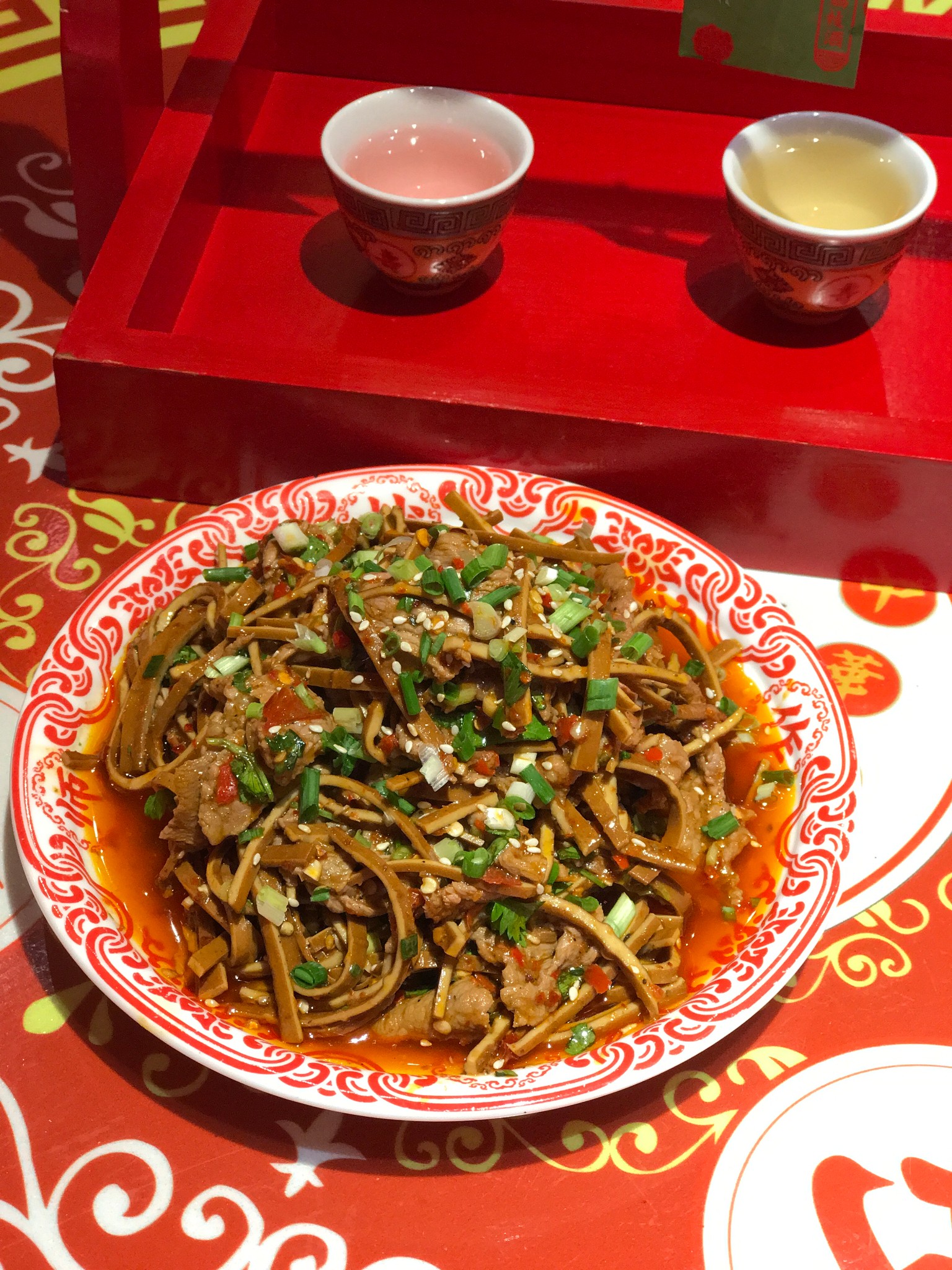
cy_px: 635
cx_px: 476
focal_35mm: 57
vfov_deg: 33.8
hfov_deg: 25.7
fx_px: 2090
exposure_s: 1/50
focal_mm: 6.6
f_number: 2.8
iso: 160
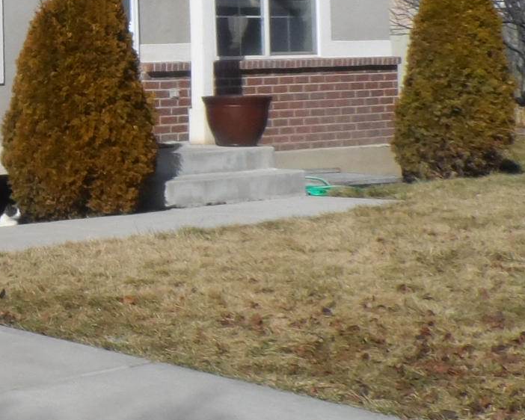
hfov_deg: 18.4
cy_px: 55
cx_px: -319
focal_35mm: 89
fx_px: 1383
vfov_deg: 17.1
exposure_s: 1/750
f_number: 4.5
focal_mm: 4
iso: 80
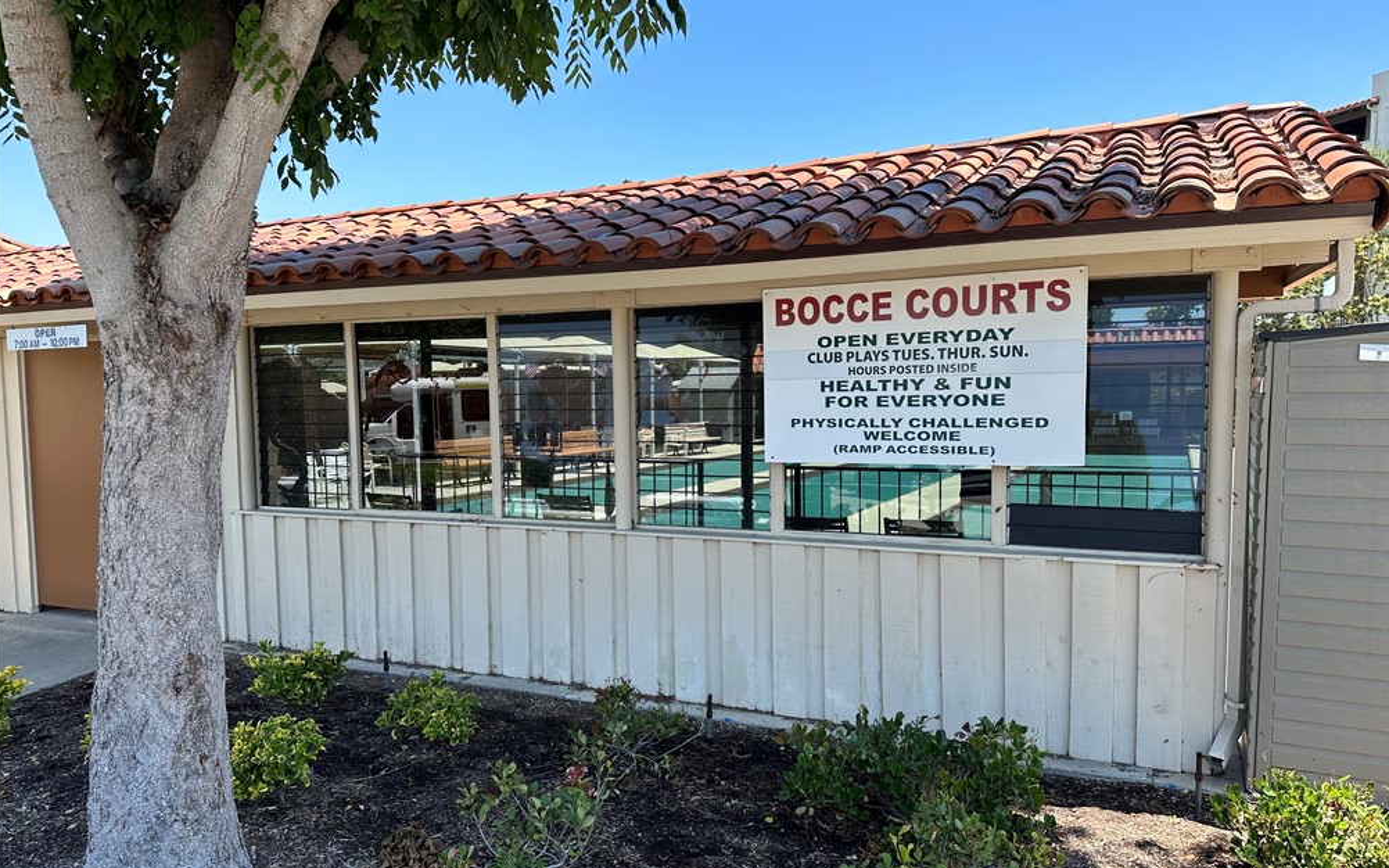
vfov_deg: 47.5
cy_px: 466
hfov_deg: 70.4
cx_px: 703
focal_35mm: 26
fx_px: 984
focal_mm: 6.86
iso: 80
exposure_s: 1/1171
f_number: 1.78
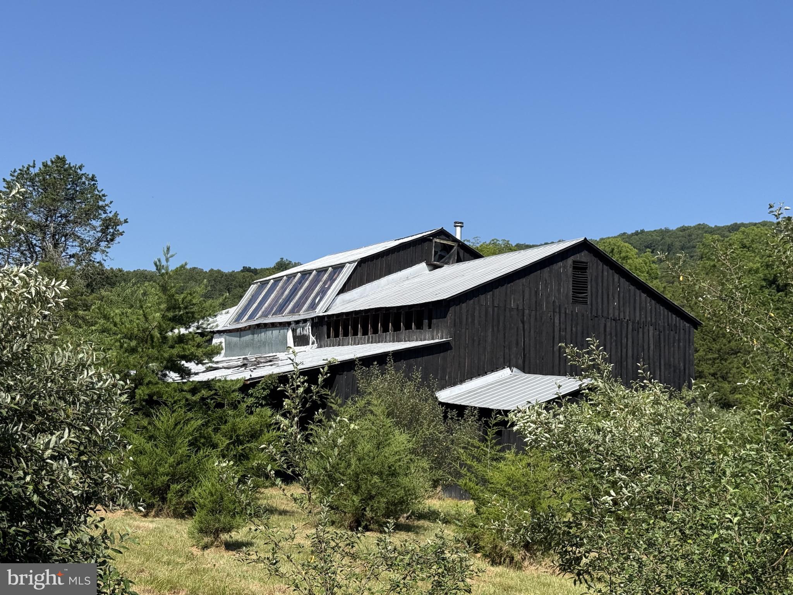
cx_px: 396
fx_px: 1100
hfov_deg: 39.7
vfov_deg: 30.3
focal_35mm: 48
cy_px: 298
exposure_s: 1/4329
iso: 64
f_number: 1.78
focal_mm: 6.76
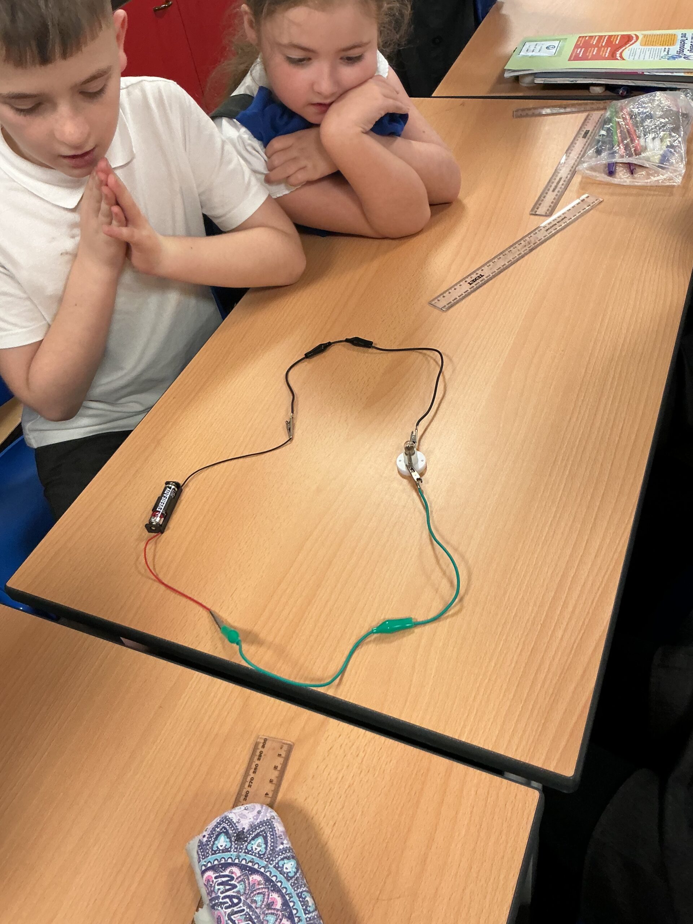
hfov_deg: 48.2
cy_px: 462
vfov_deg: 61.7
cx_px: 346
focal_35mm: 29
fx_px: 774
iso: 100
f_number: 1.8
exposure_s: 1/60
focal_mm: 3
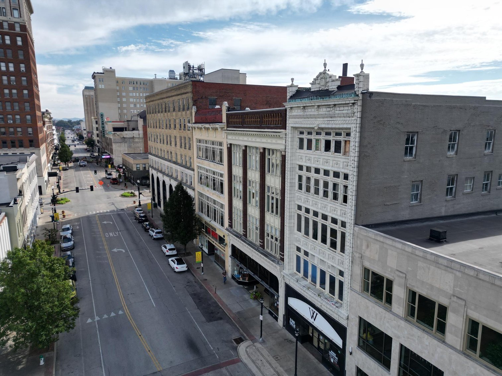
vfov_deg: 56.8
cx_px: 251
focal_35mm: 24
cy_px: 188
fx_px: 348
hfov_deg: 71.6
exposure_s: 1/2500
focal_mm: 6.72
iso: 100
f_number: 1.7
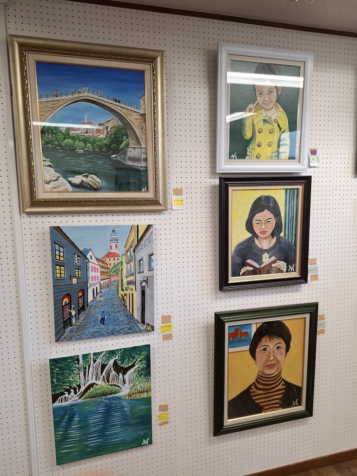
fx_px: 316
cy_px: 238
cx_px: 178
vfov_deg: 73.9
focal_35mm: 23
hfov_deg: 58.9
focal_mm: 5.54
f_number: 1.8
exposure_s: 1/120
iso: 125
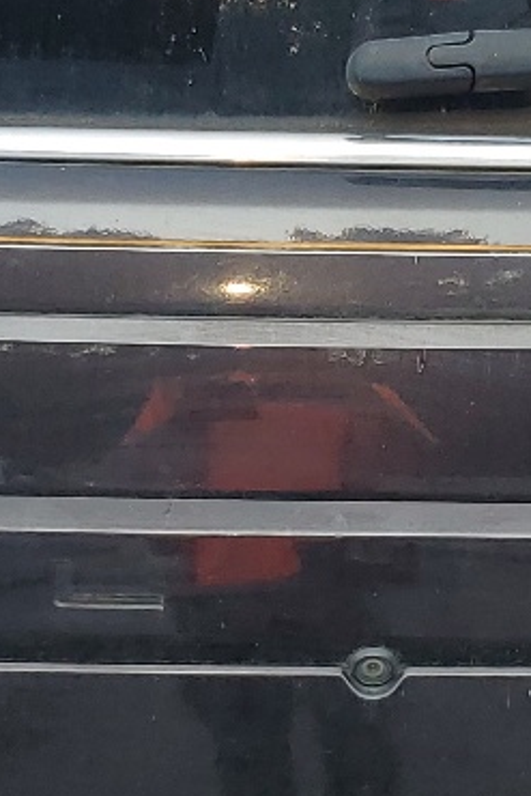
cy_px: 430
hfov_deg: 11.7
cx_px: 400
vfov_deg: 17.5
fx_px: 2586
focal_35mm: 117
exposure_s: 1/556
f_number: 1.5
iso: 50
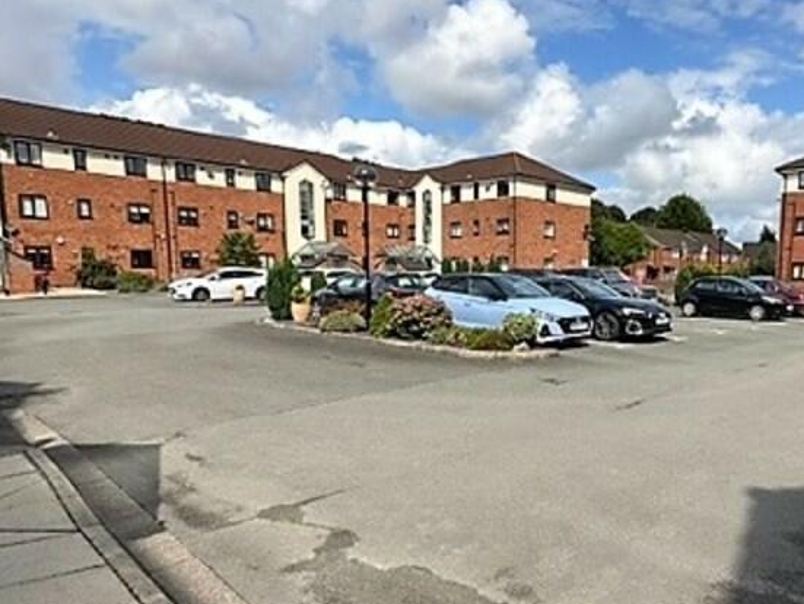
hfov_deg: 66.0
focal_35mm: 26
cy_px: 357
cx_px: 514
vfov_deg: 52.8
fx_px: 604
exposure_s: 1/2451
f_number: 2.2
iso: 50
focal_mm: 2.22
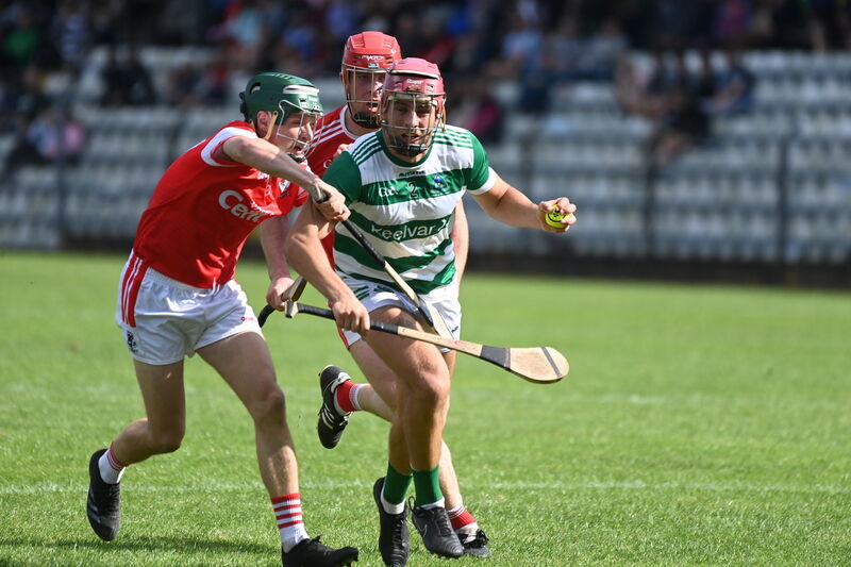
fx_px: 11816
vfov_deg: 2.7
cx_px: 426
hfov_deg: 4.1
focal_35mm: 500
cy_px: 284
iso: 1250
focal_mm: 500
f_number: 5.6
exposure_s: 1/5000
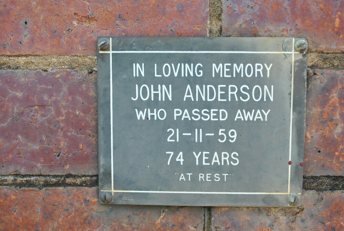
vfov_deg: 28.2
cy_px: 116
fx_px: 459
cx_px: 172
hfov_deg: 41.1
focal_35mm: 48
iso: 200
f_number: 5.6
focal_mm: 32
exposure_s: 1/125
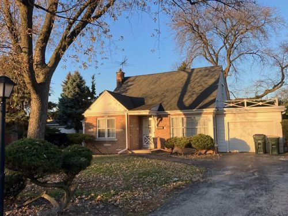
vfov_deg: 49.7
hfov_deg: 63.4
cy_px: 108
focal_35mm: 28
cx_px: 144
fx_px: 233
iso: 32
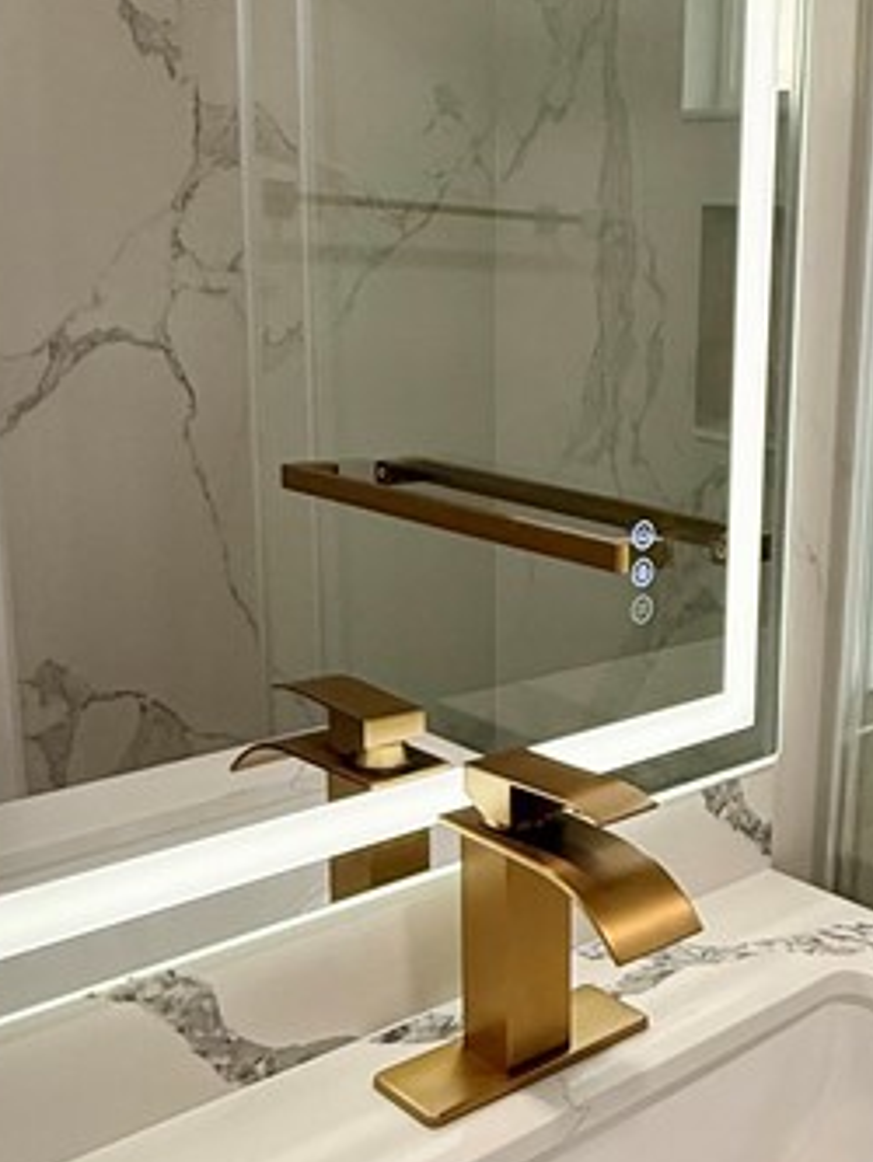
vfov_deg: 43.8
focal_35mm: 43
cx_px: 842
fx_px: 1445
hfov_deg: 31.5
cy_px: 600
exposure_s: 1/120
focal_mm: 2.22
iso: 100
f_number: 2.2
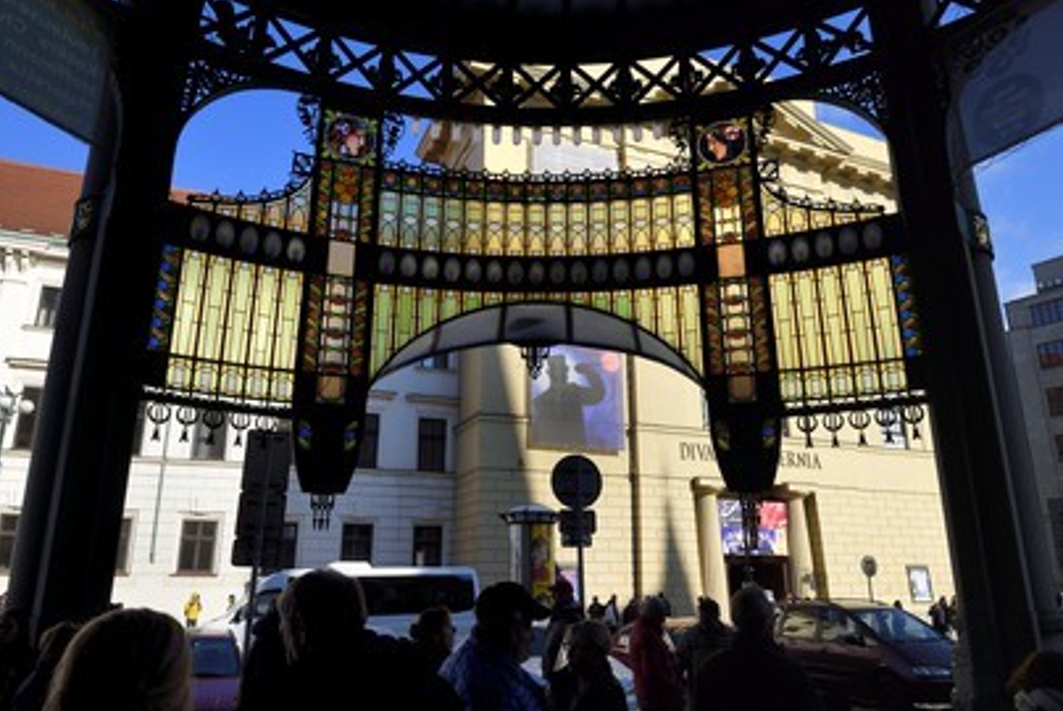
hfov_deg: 67.3
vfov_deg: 48.0
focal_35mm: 27
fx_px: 798
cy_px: 348
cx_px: 537
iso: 200
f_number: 16
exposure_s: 1/160
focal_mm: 26
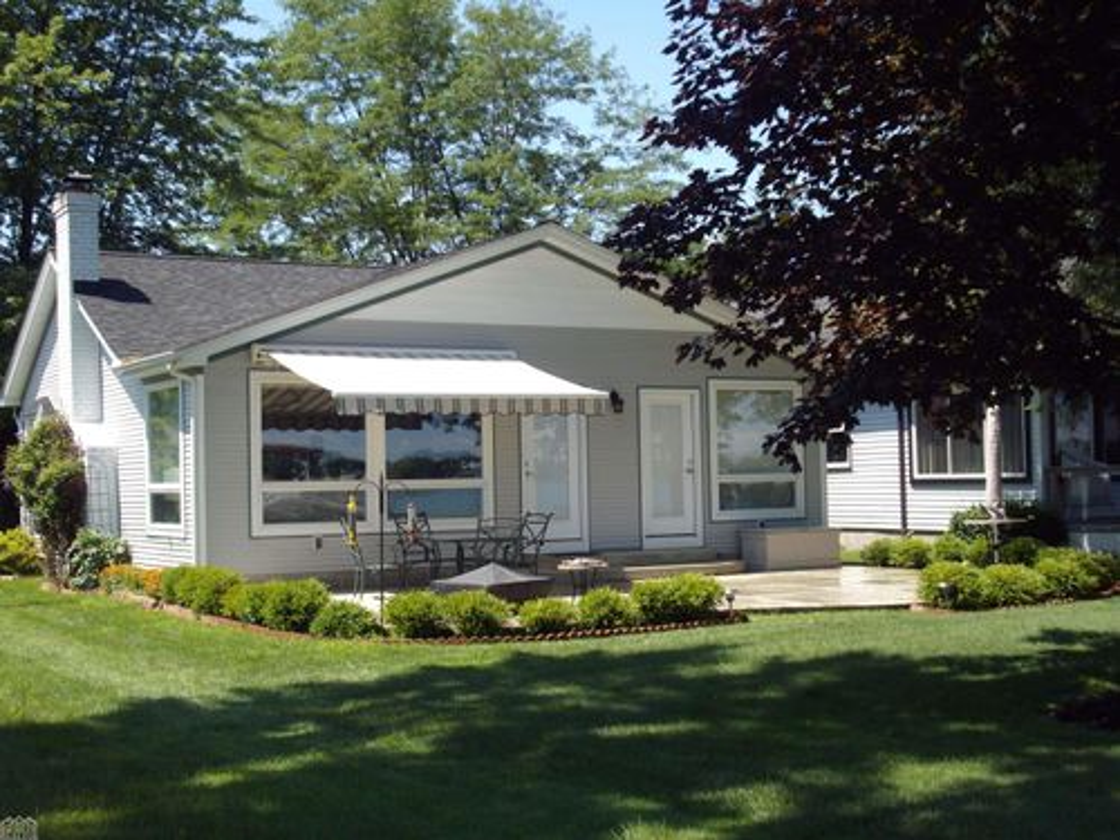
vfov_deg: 27.0
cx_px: 560
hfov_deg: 35.5
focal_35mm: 54
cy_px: 420
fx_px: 1747
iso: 80
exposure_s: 1/100
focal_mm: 9
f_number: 6.9
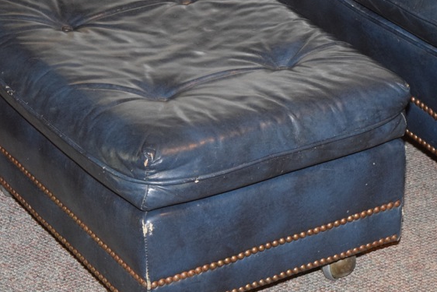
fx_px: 1783
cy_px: 117
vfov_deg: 9.3
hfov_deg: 14.0
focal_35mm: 147
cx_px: 276
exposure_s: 1/60
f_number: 5.6
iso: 3200
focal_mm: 55
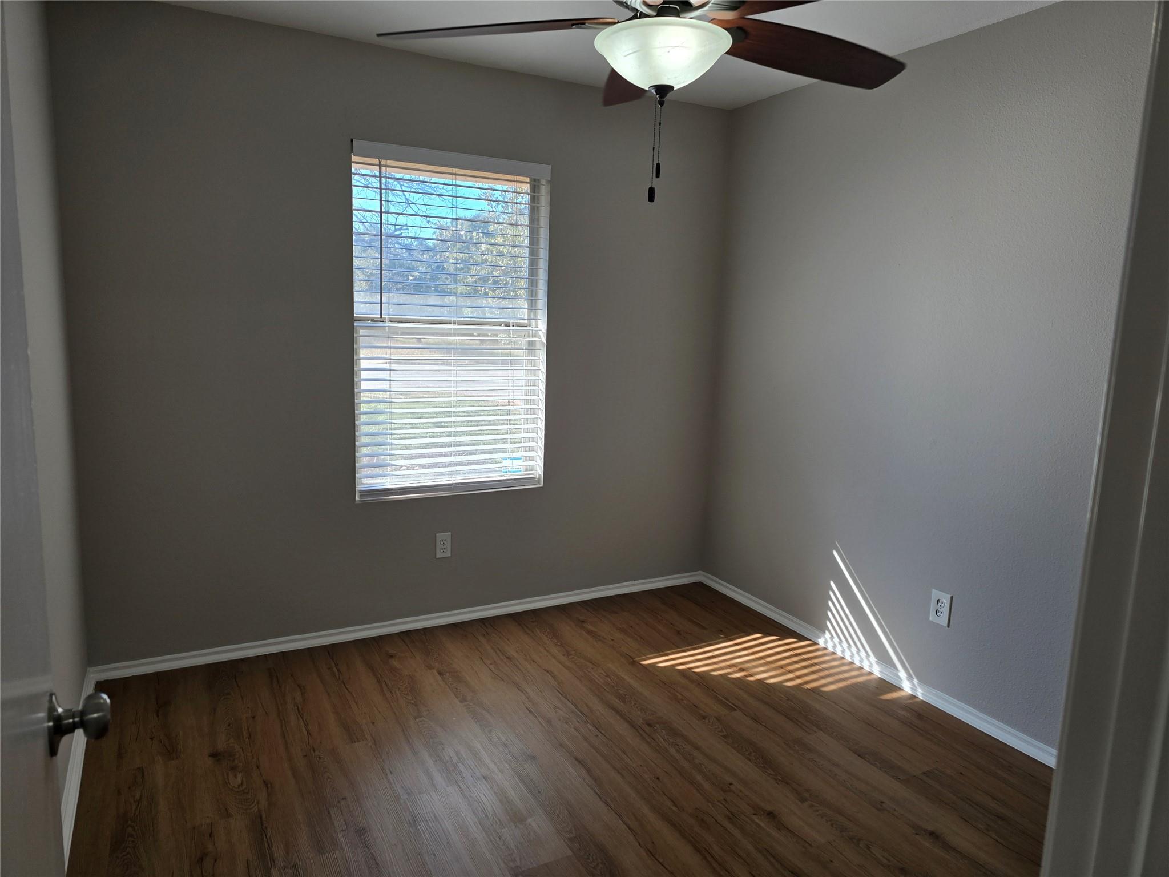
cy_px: 438
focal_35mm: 23
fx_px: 777
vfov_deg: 58.9
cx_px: 584
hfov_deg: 73.9
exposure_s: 1/120
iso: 32
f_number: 1.7
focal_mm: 6.3
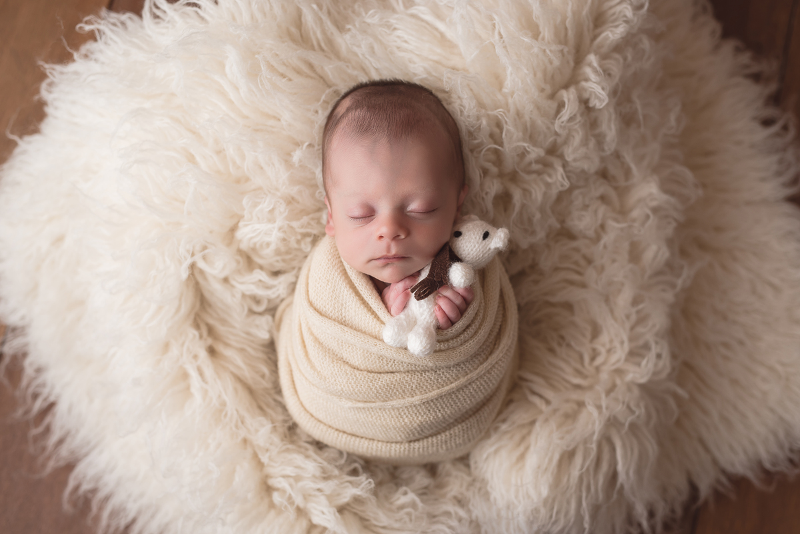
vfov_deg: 27.0
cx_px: 400
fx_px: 1111
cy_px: 267
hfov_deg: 39.6
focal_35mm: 50
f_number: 2.8
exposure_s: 1/160
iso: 160
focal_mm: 50
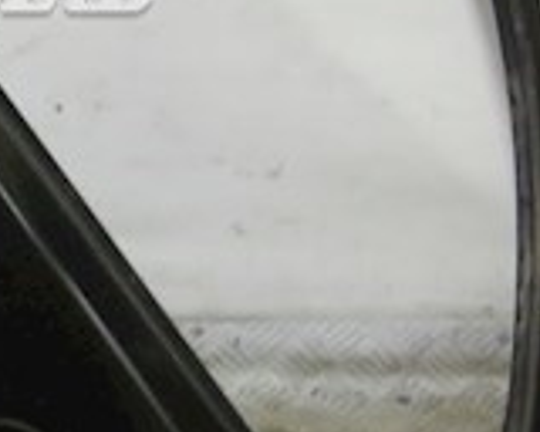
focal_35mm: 160
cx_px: -213
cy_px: -40
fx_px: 2557
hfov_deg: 11.6
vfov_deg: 9.6
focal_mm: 6.72
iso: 250
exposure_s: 1/30
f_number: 3.1
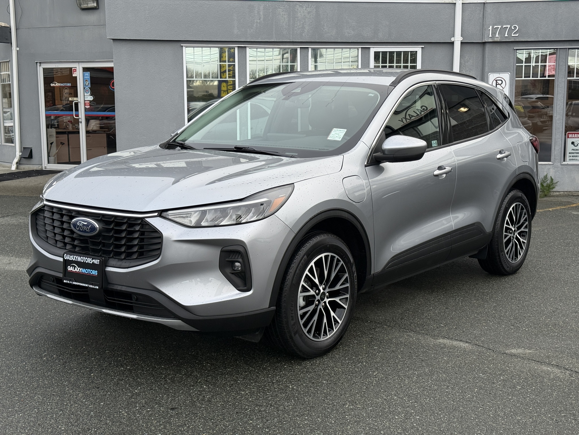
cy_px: 218
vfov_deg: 30.3
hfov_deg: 39.7
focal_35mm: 48
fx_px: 803
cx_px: 290
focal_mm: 6.76
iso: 64
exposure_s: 1/499
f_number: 1.78
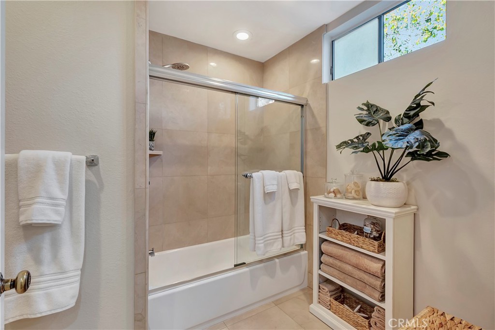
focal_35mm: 15
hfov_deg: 100.4
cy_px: 165
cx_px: 248
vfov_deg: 77.3
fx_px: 206
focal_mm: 10
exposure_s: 1/8
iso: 100
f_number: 5.6
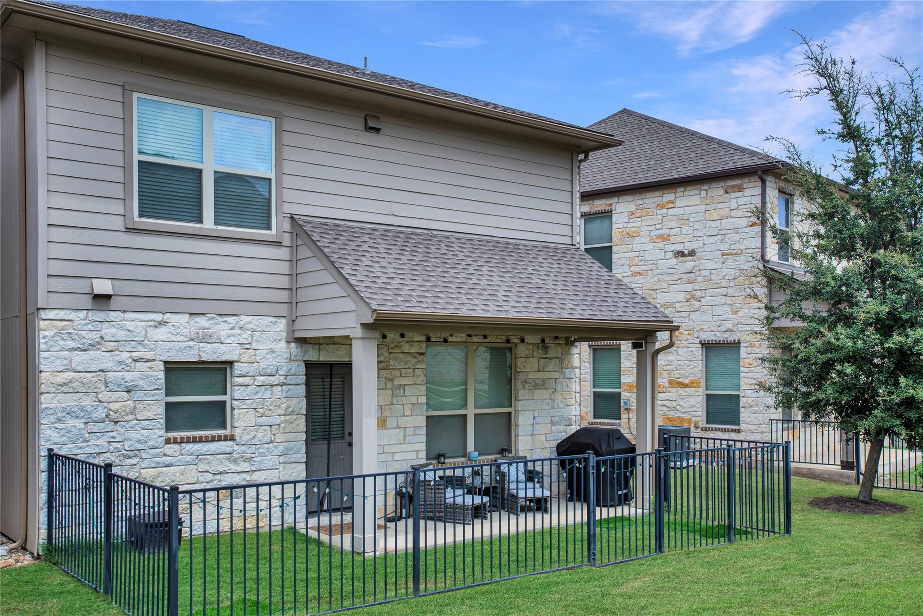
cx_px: 462
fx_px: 897
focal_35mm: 35
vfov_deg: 37.9
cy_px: 308
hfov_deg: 54.4
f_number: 7.1
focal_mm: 35
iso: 100
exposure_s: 1/400
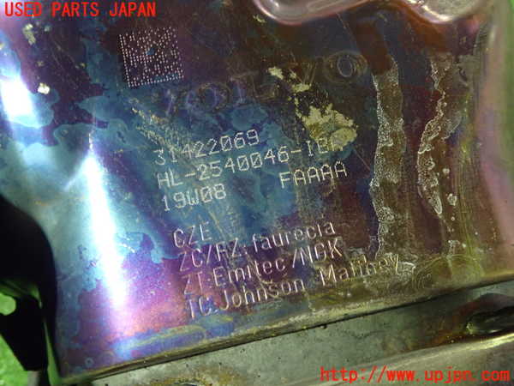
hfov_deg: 60.0
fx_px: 445
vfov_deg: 46.8
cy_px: 193
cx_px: 257
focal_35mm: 30
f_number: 2.3
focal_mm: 5.4
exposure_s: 1/20
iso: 800
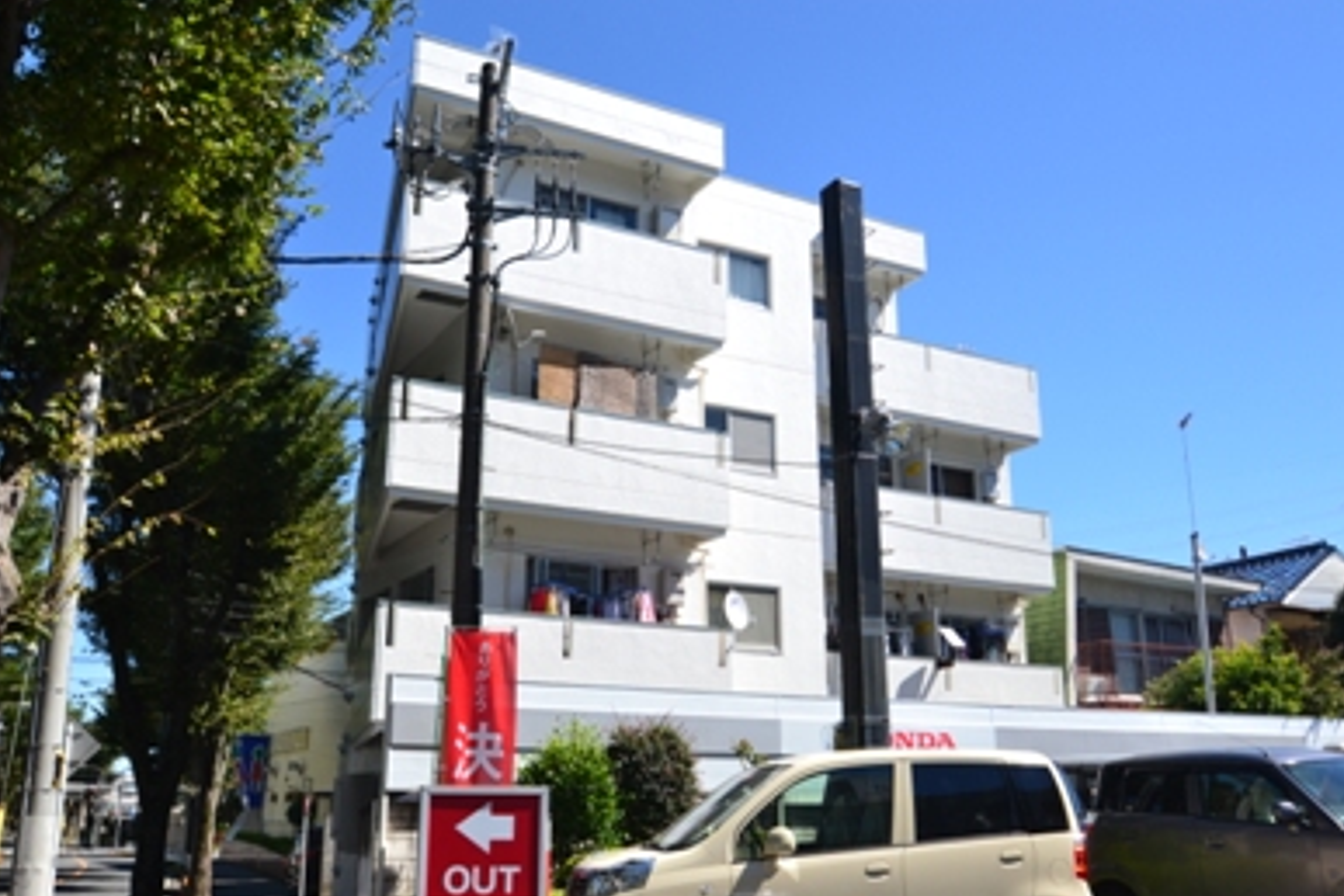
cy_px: 439
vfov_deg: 42.3
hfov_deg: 60.3
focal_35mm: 31
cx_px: 684
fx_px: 1157
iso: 400
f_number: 11
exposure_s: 1/400
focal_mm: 20
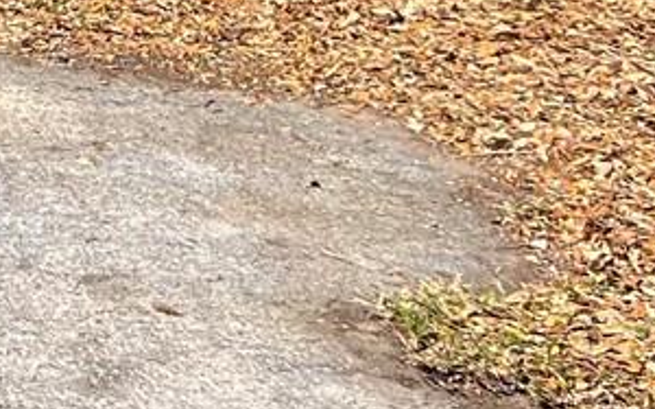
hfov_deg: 12.1
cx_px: -795
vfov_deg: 8.2
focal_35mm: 147
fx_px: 2622
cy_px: -575
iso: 50
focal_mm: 5.7
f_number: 1.5
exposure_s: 1/2915
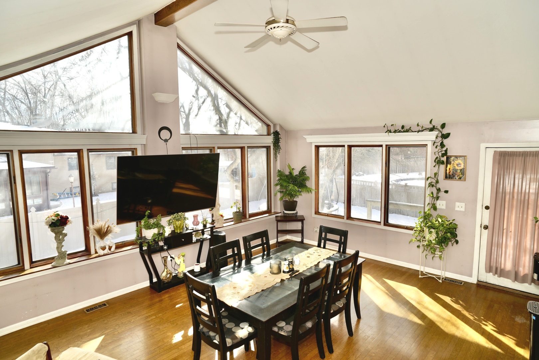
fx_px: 299
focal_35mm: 20
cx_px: 270
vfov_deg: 61.9
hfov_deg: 84.0
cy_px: 180
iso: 100
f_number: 5.6
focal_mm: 20
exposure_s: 1/125
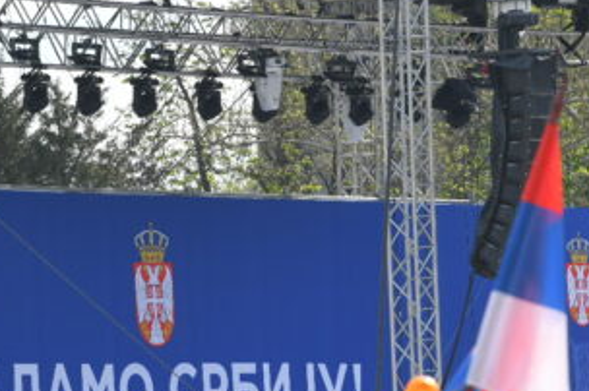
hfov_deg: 4.2
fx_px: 8074
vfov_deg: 2.8
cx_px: 110
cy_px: 424
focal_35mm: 494
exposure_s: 1/2000
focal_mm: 200
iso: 1000
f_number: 7.1
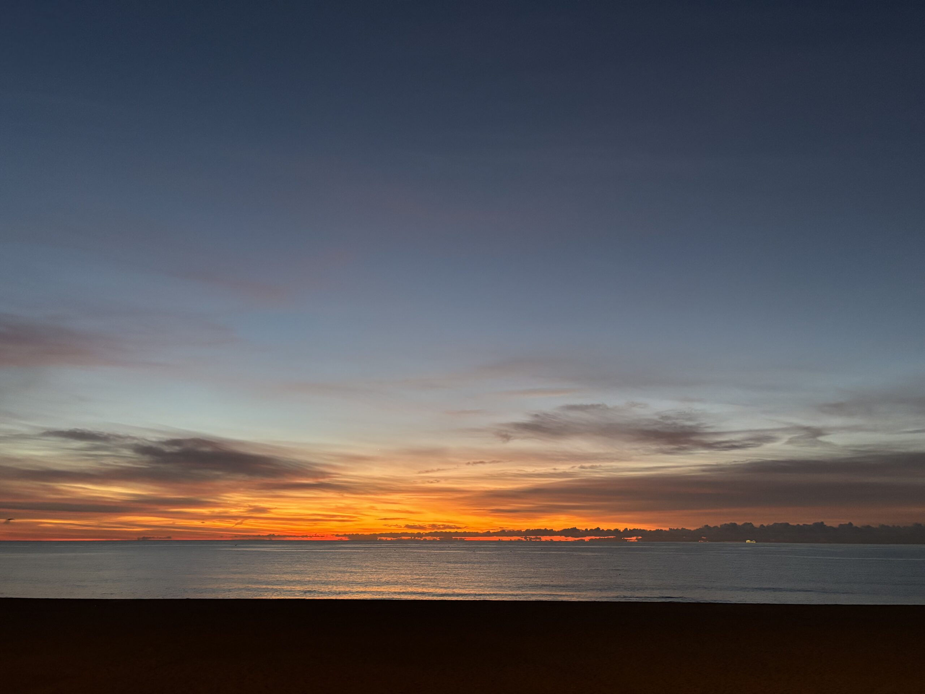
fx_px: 695
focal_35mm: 26
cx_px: 462
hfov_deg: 67.3
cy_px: 347
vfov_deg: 53.1
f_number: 1.6
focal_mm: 5.96
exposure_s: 1/33
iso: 400
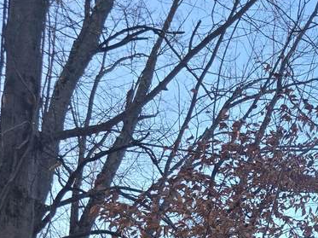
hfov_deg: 20.7
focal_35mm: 79
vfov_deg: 16.4
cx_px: 492
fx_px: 725
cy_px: 390
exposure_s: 1/180
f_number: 1.7
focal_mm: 6.3
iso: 12
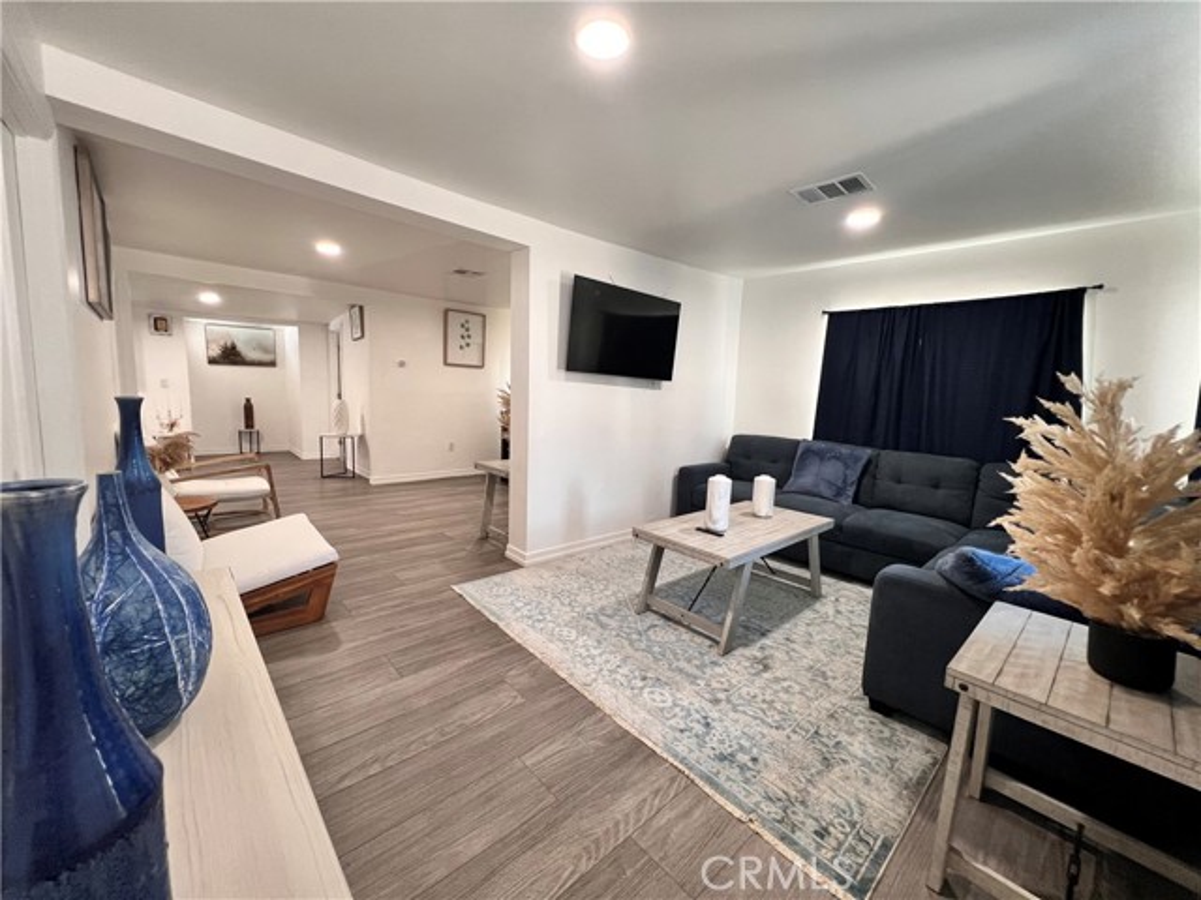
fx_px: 451
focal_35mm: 13
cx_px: 600
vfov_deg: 89.9
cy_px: 450
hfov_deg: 106.2
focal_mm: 1.57
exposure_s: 1/60
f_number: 1.8
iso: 200
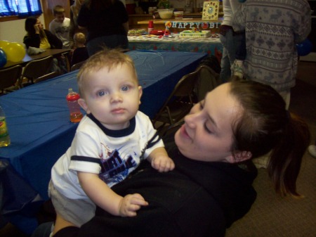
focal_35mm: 36
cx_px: 158
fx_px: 328
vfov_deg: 39.6
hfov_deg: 51.4
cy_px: 118
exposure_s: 1/64
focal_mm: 6
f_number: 2.7
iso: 200
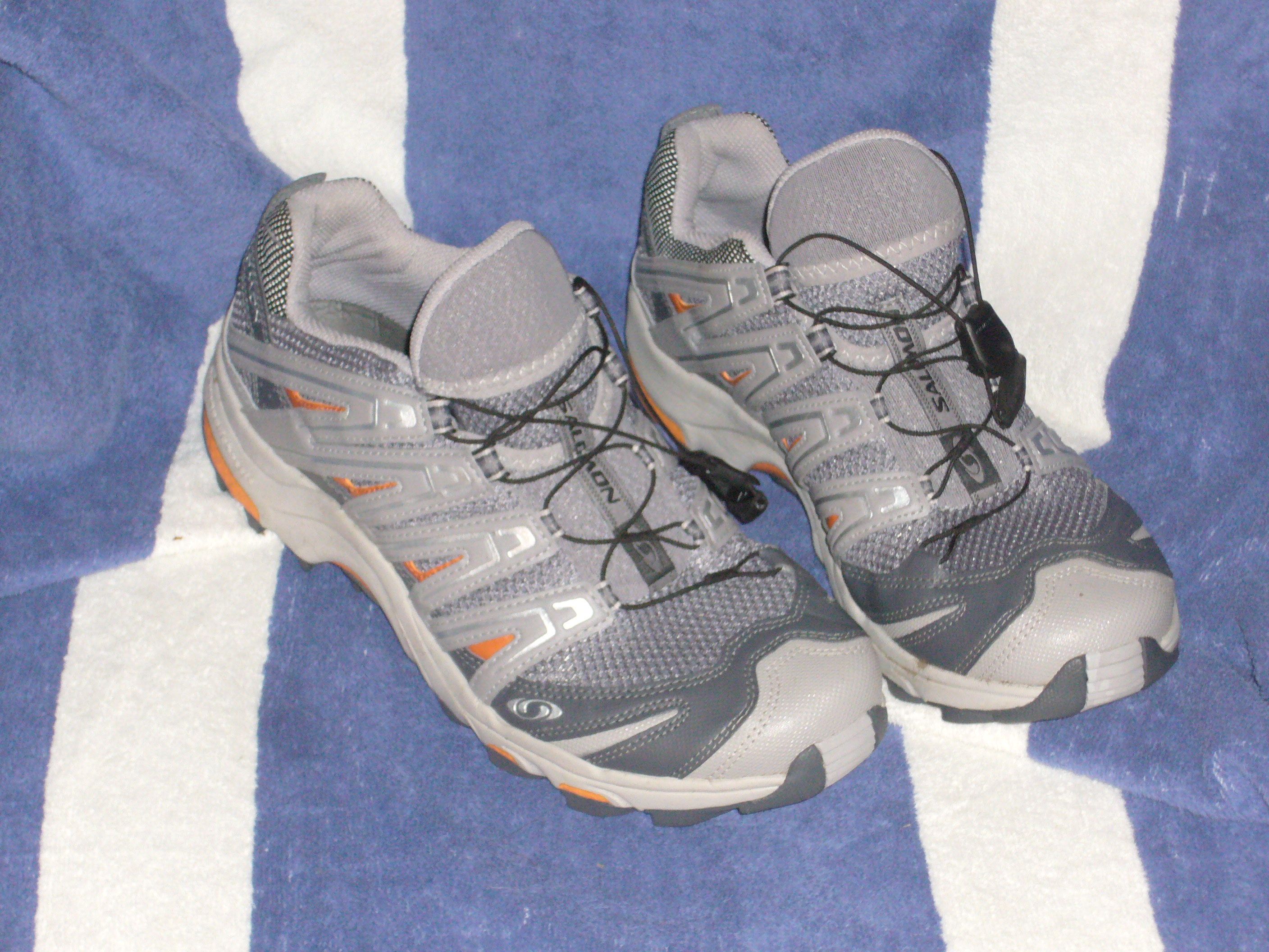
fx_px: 3849
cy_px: 476
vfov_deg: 14.1
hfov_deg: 18.7
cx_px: 634
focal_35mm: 105
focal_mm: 17.4
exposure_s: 1/30
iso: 320
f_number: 5
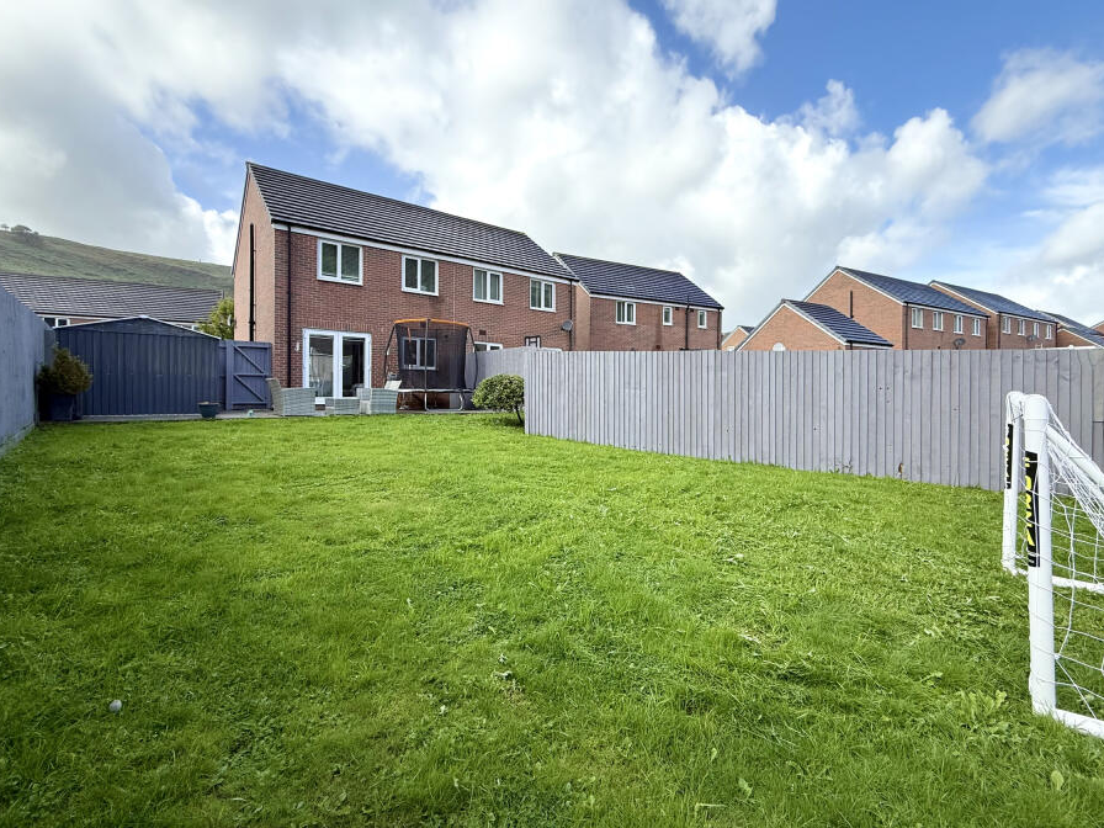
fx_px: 510
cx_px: 596
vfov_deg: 78.1
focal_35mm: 16
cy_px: 394
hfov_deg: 94.3
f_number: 2.2
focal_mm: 2.22
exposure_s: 1/734
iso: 50
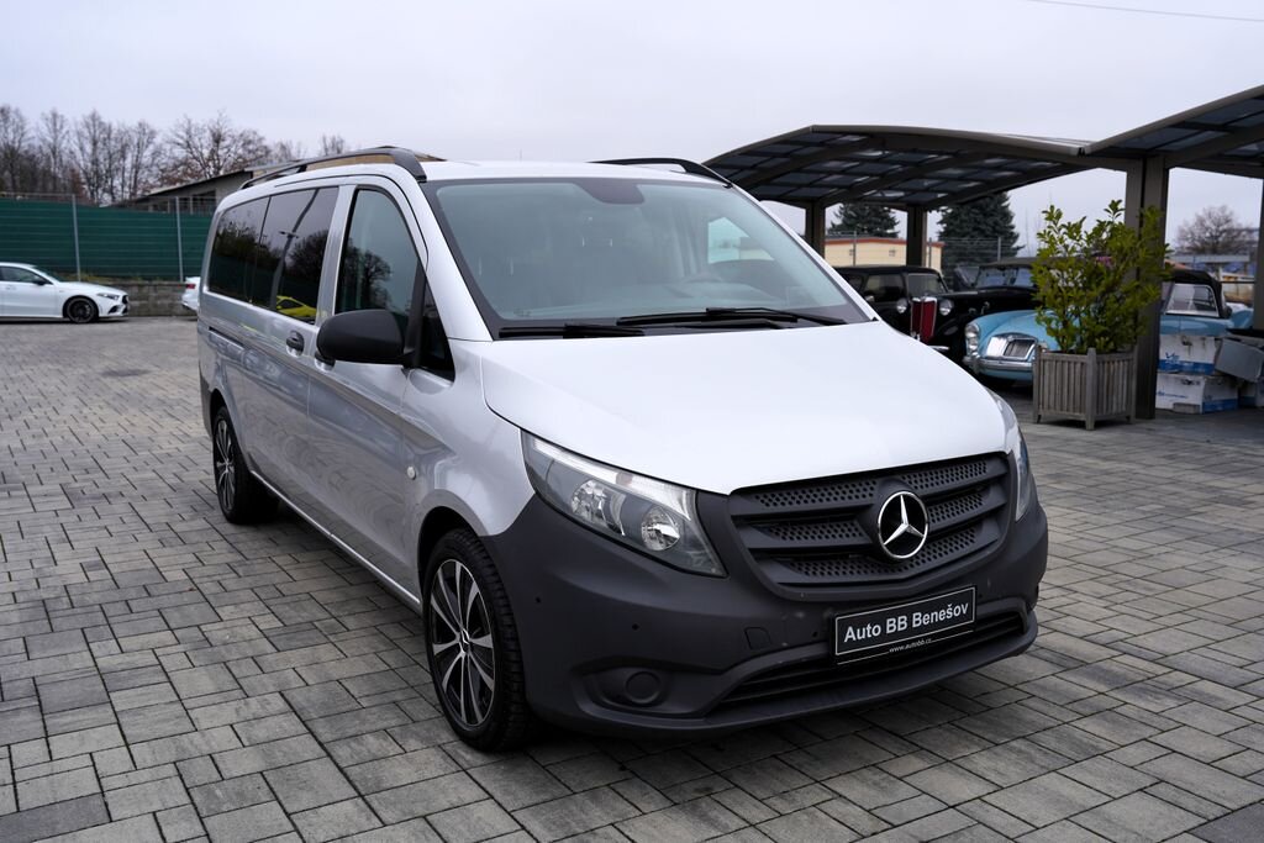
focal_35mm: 33
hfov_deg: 57.2
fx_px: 1159
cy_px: 422
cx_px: 632
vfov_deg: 40.0
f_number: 5.6
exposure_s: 1/125
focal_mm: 33
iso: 100
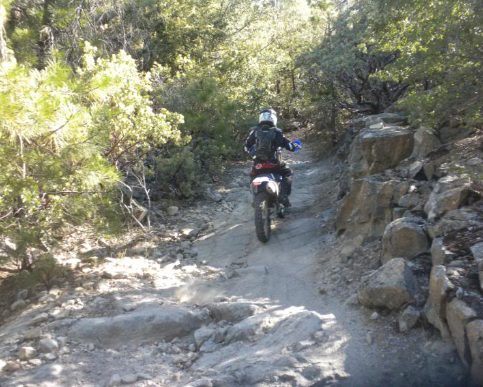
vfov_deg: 38.2
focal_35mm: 39
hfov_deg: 46.8
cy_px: 192
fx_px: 558
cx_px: 248
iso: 330
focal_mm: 6.6
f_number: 3.5
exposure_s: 1/321
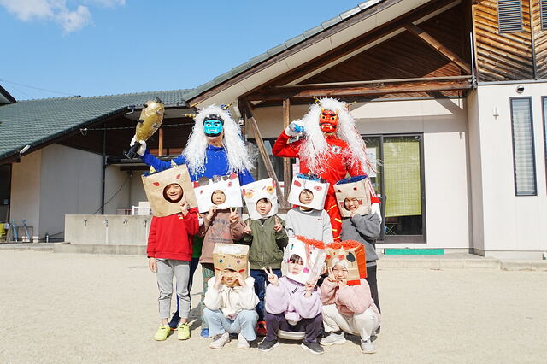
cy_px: 182
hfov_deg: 62.0
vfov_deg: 43.6
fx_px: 456
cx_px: 274
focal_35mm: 30
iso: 400
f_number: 5
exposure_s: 1/2500
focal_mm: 20
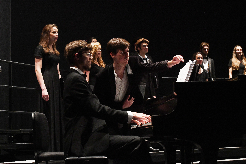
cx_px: 123
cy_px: 82
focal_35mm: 70
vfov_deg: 19.5
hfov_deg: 28.8
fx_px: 478
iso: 8000
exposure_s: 1/80
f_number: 7.1
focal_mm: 70
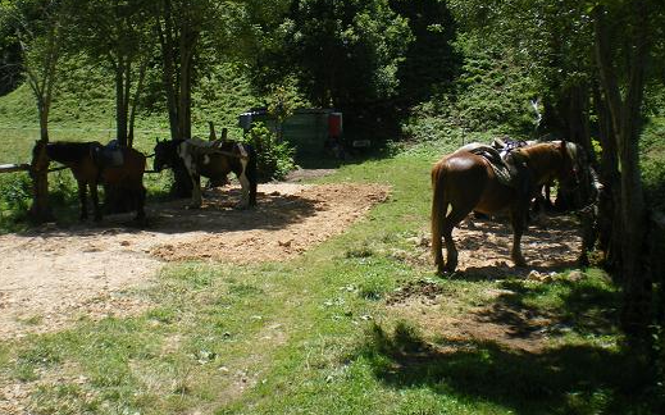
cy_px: 197
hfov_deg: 48.2
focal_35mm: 41
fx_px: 743
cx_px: 334
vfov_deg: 31.2
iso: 64
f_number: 4.6
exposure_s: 1/200
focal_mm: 6.3
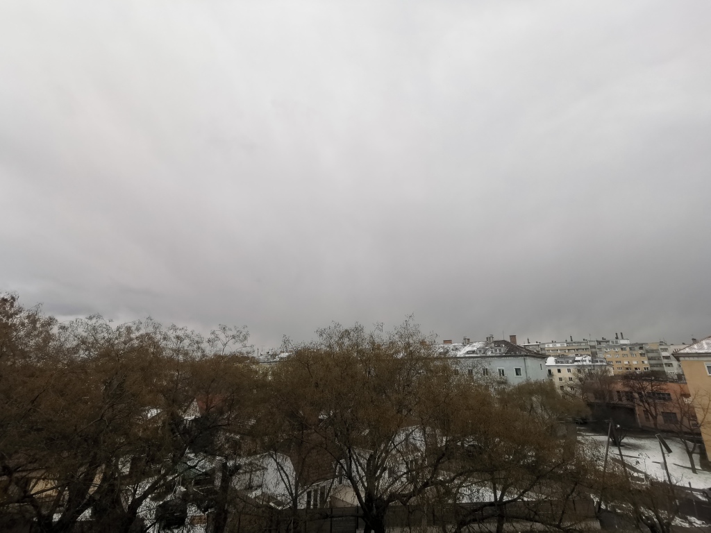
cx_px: 356
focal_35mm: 16
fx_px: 329
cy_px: 266
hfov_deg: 94.5
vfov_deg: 78.1
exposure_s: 1/392
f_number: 2.2
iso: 50
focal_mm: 2.35
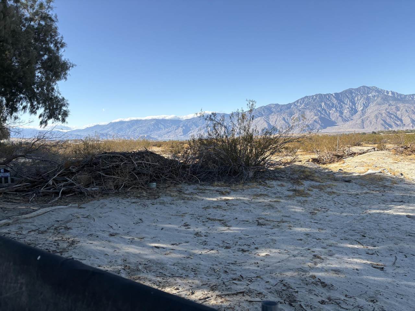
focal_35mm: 26
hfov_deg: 67.3
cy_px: 156
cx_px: 208
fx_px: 312
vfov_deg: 53.1
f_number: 1.6
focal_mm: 5.96
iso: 50
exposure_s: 1/2865
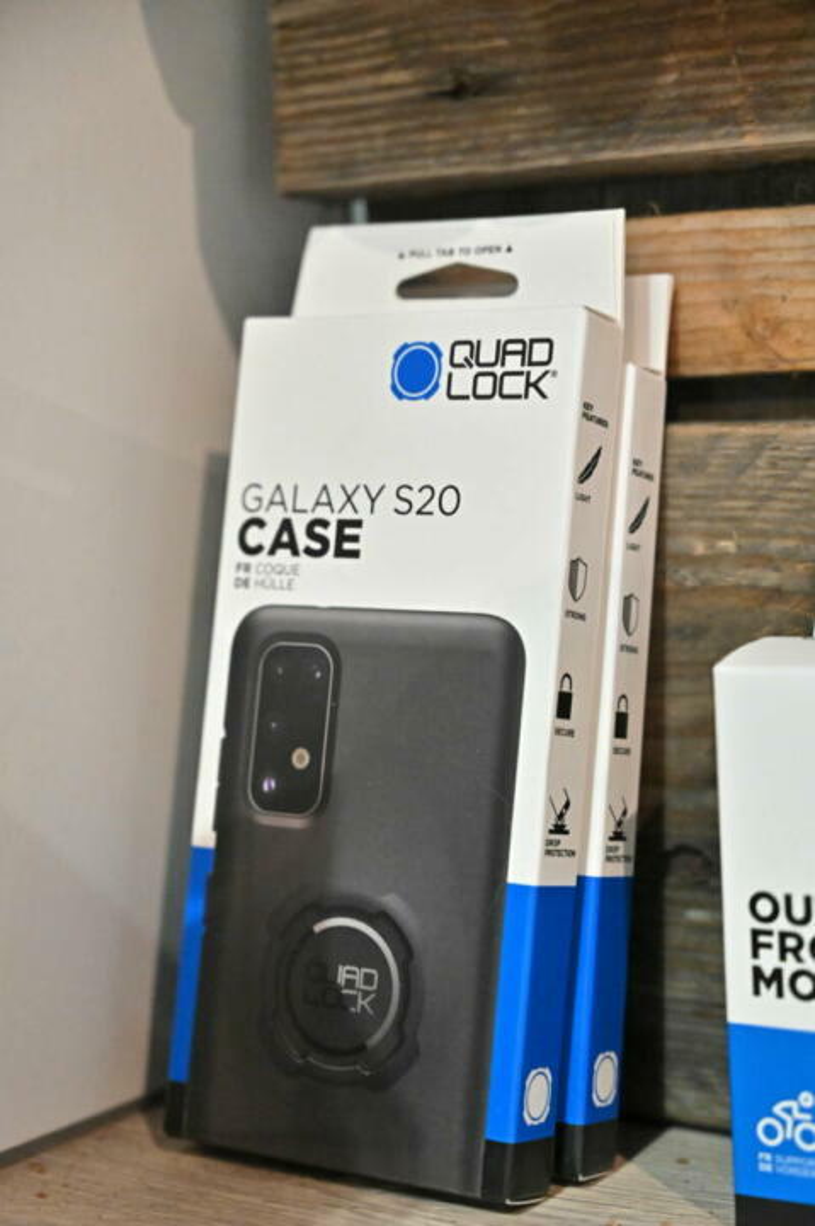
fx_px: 2142
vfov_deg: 31.9
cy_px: 613
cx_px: 408
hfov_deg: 21.5
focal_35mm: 63
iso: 9000
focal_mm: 63
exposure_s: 1/80
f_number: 4
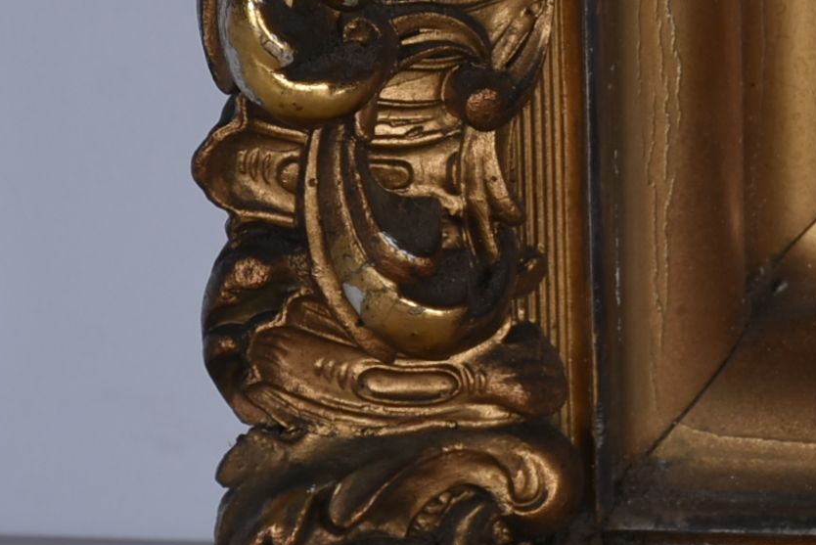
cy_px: 227
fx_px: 9157
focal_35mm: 404
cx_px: 1392
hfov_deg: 5.0
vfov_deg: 3.4
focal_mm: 75
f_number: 10
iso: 100
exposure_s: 1/100
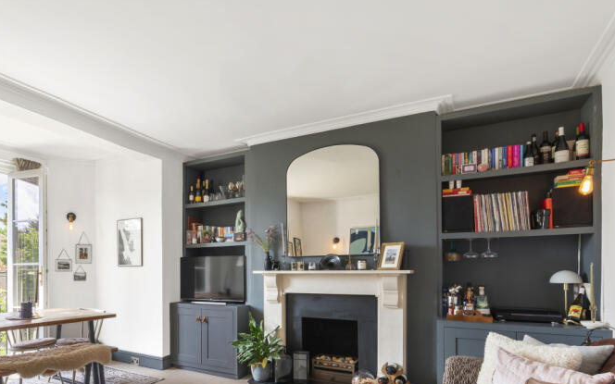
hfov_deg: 77.7
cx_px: 218
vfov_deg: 52.9
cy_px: 283
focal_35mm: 22
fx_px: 369
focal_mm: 14
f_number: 16
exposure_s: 1/1.25
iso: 200
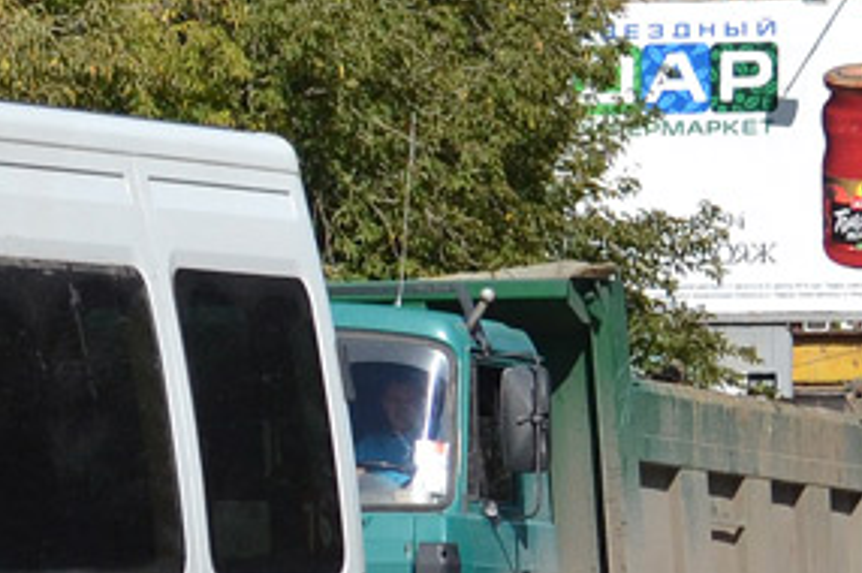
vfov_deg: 5.4
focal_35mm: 252
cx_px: -705
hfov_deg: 7.9
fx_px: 6027
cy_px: 259
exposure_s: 1/2000
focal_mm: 40
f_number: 7.1
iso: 400
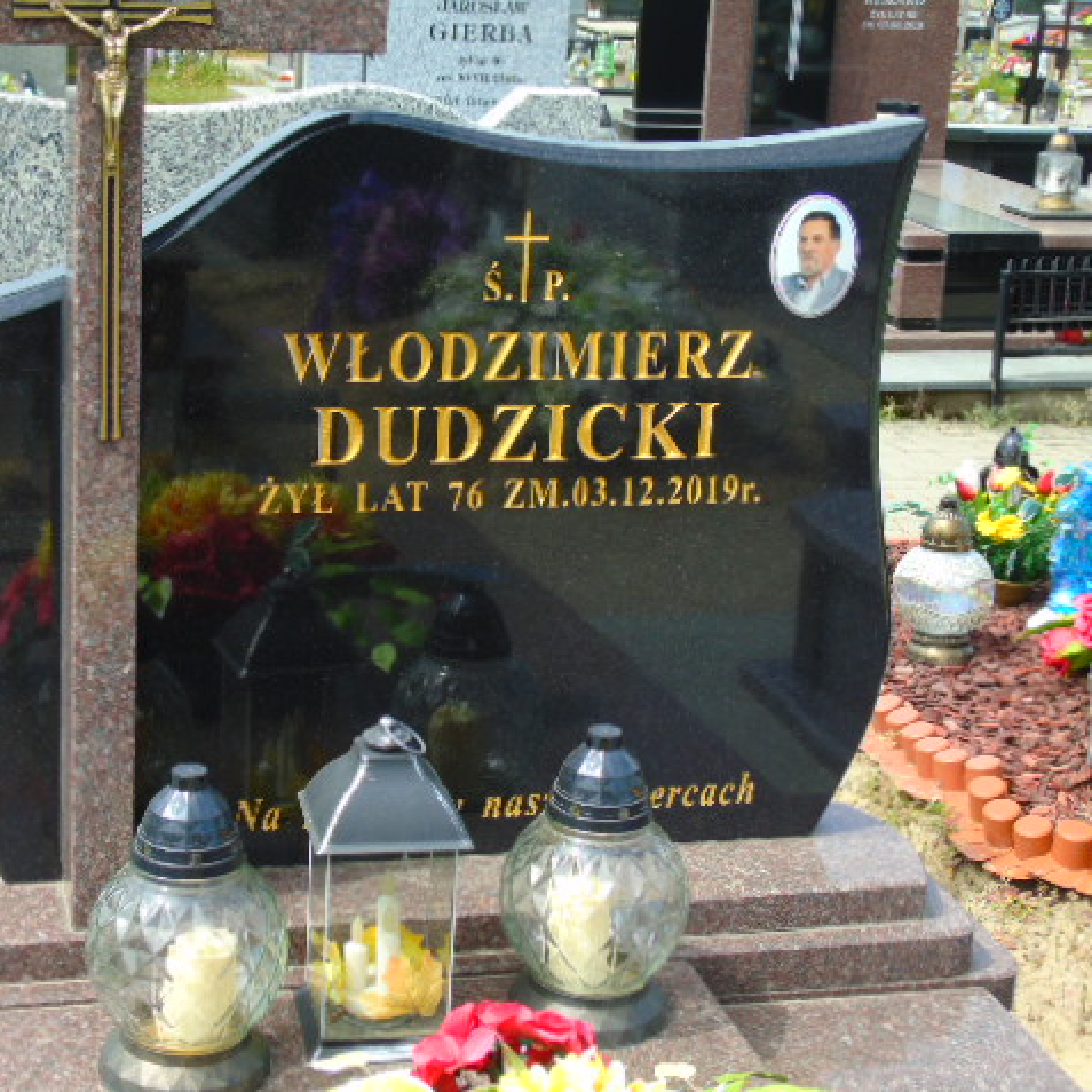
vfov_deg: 26.9
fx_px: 2284
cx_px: 442
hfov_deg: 26.8
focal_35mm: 64
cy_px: 547
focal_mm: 9.6
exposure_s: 1/320
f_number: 4.3
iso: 80
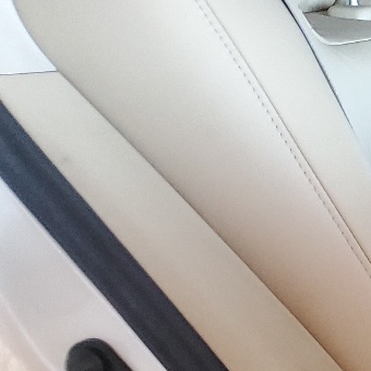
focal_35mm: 108
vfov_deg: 15.9
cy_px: 354
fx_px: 1310
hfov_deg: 12.7
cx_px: 871
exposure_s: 1/60.2
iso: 170
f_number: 1.5
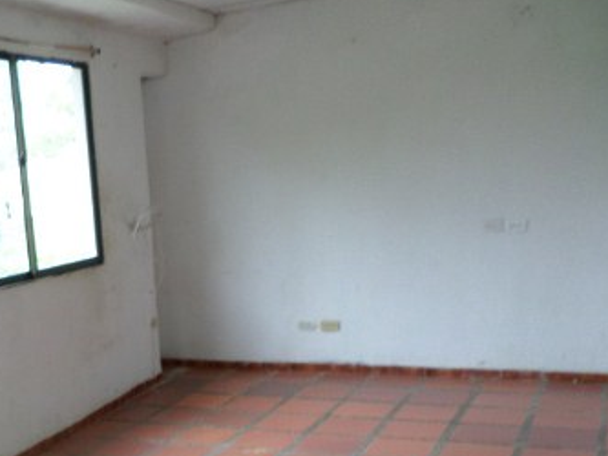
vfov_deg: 28.9
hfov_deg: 36.8
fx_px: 843
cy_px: 425
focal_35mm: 48
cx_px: 46
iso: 80
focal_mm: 4.5
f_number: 2.5
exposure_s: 1/45
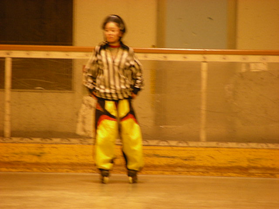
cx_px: 140
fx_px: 3063
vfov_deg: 3.9
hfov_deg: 5.2
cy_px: 104
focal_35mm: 380
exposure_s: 1/18.4
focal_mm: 63.3
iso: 200
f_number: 3.5
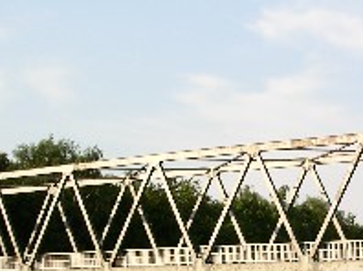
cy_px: 227
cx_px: 303
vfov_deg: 14.1
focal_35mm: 104
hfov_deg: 18.7
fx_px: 1089
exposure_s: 1/122
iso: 50
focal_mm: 8.9
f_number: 7.1
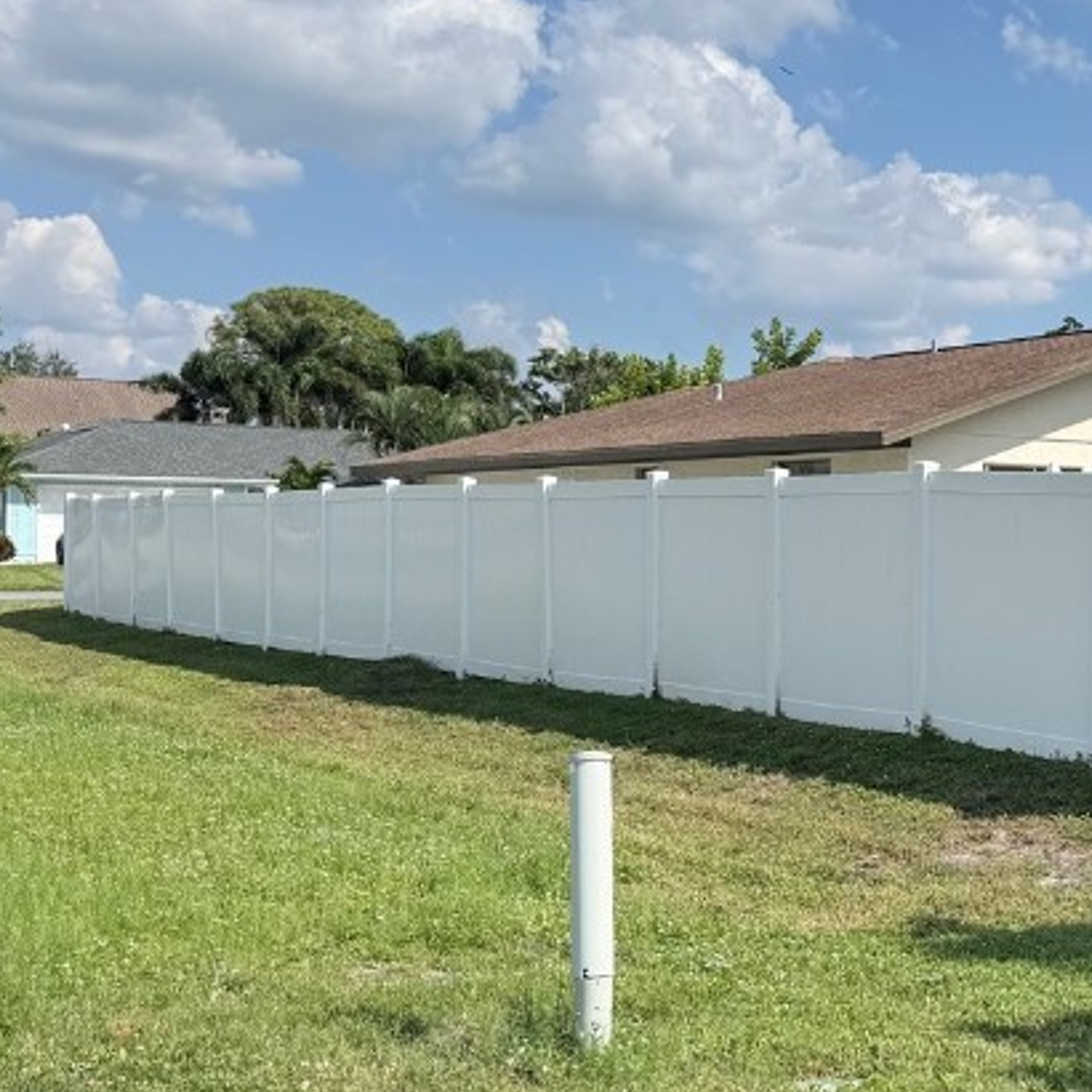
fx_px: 1892
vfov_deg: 32.2
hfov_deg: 29.9
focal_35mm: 53
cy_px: 525
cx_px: 1108
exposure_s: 1/7092
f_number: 1.78
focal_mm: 6.76
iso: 80
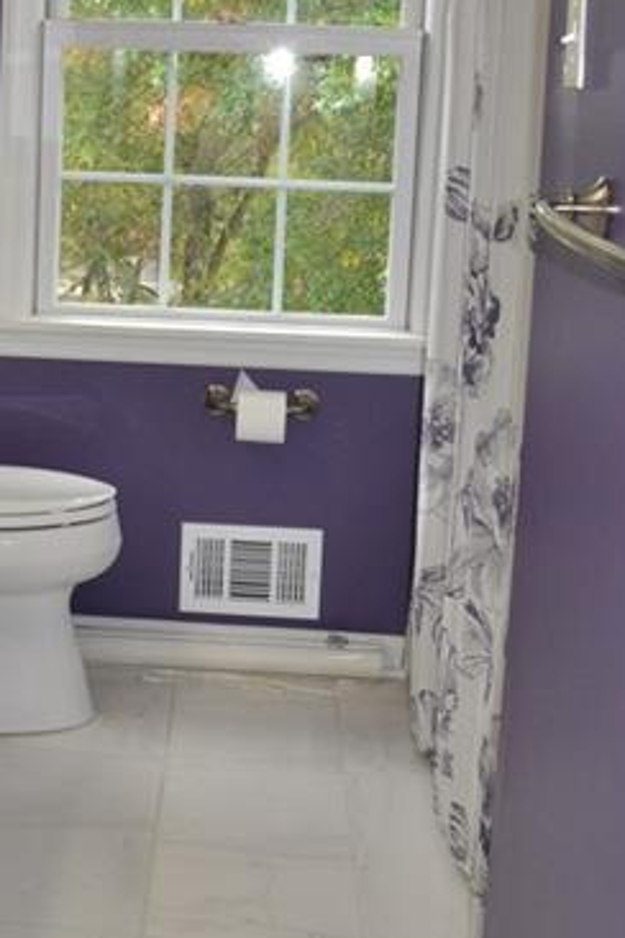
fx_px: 1640
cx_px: 0
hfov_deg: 20.9
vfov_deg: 31.7
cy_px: 320
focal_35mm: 63
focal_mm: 20
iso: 800
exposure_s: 1/30
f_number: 11
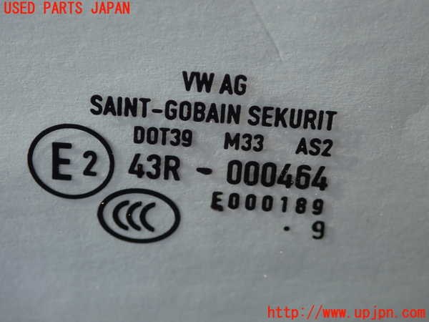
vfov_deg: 16.8
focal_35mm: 88
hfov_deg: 22.3
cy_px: 161
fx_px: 1091
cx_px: 214
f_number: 4.5
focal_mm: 15.66
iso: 200
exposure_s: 1/125
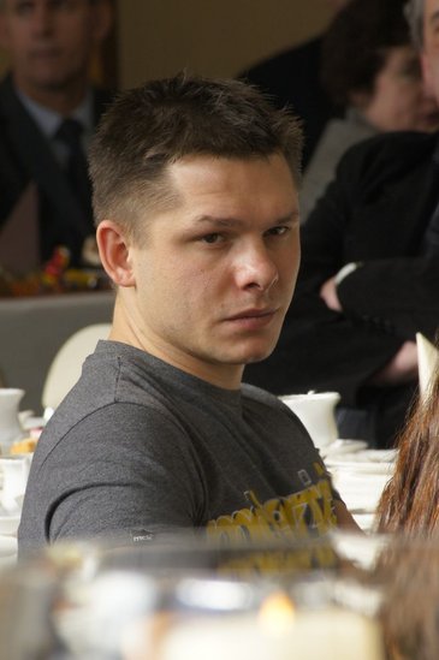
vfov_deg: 4.6
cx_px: 220
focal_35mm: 450
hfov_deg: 3.0
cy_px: 330
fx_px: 8246
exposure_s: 1/160
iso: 800
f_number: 16
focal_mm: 300
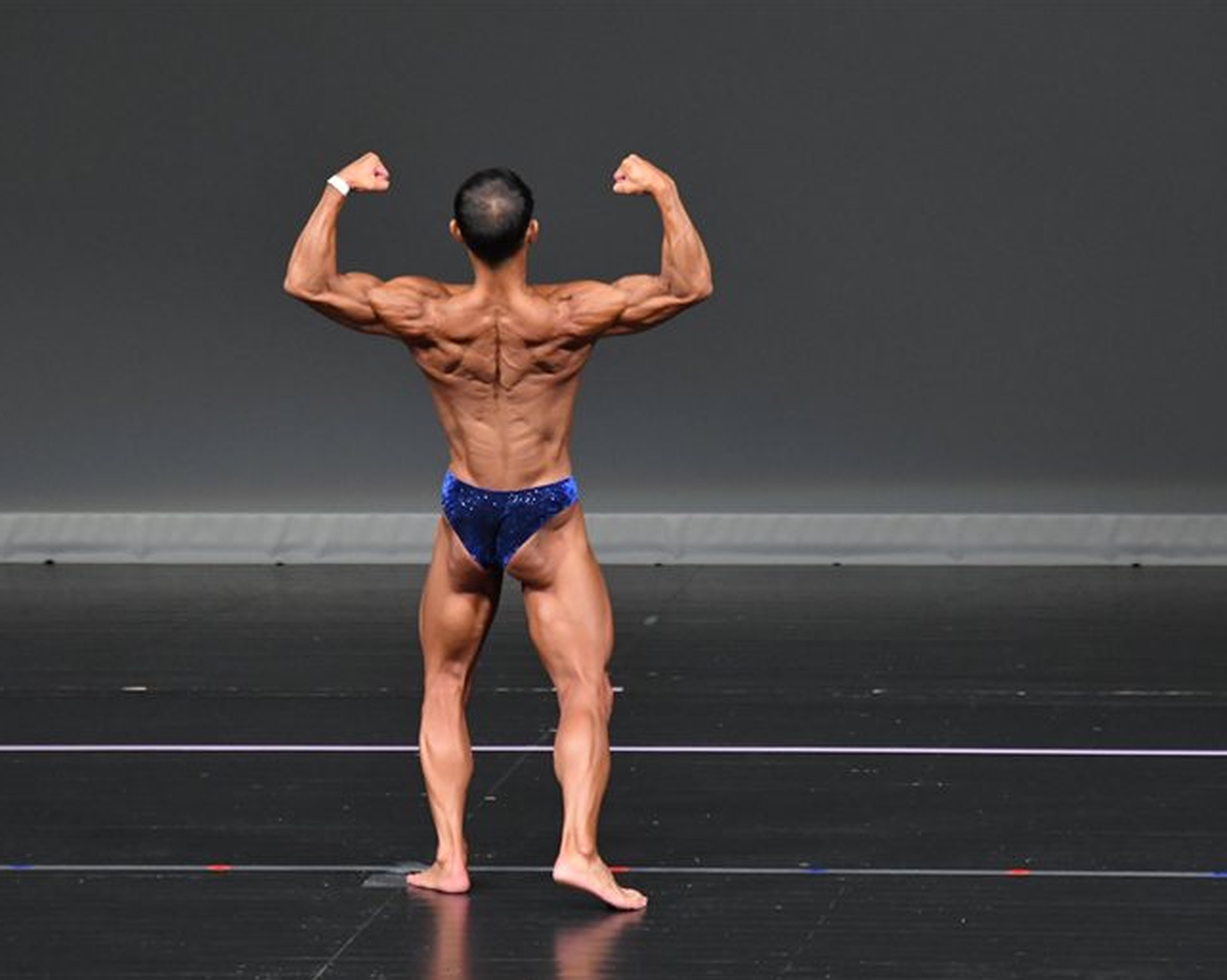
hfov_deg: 5.4
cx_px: 592
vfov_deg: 4.3
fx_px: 12958
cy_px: 491
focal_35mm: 357
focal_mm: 210
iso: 4000
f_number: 5.6
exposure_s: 1/400
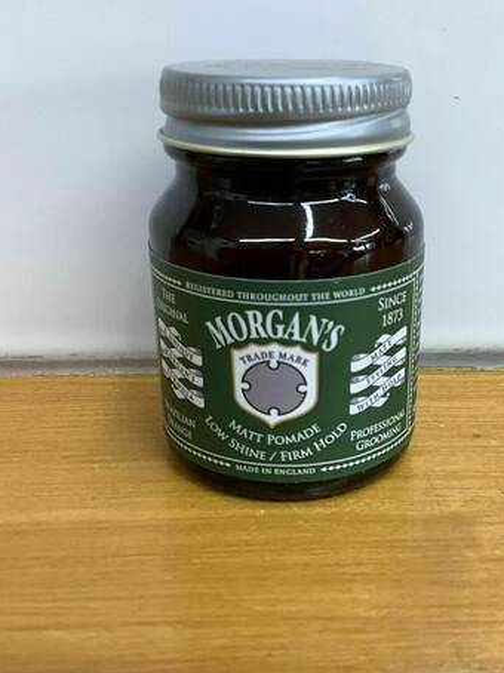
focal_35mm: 41
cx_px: 308
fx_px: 797
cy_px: 338
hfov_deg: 35.0
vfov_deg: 45.8
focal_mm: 3.3
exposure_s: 1/60
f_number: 2.4
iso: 80
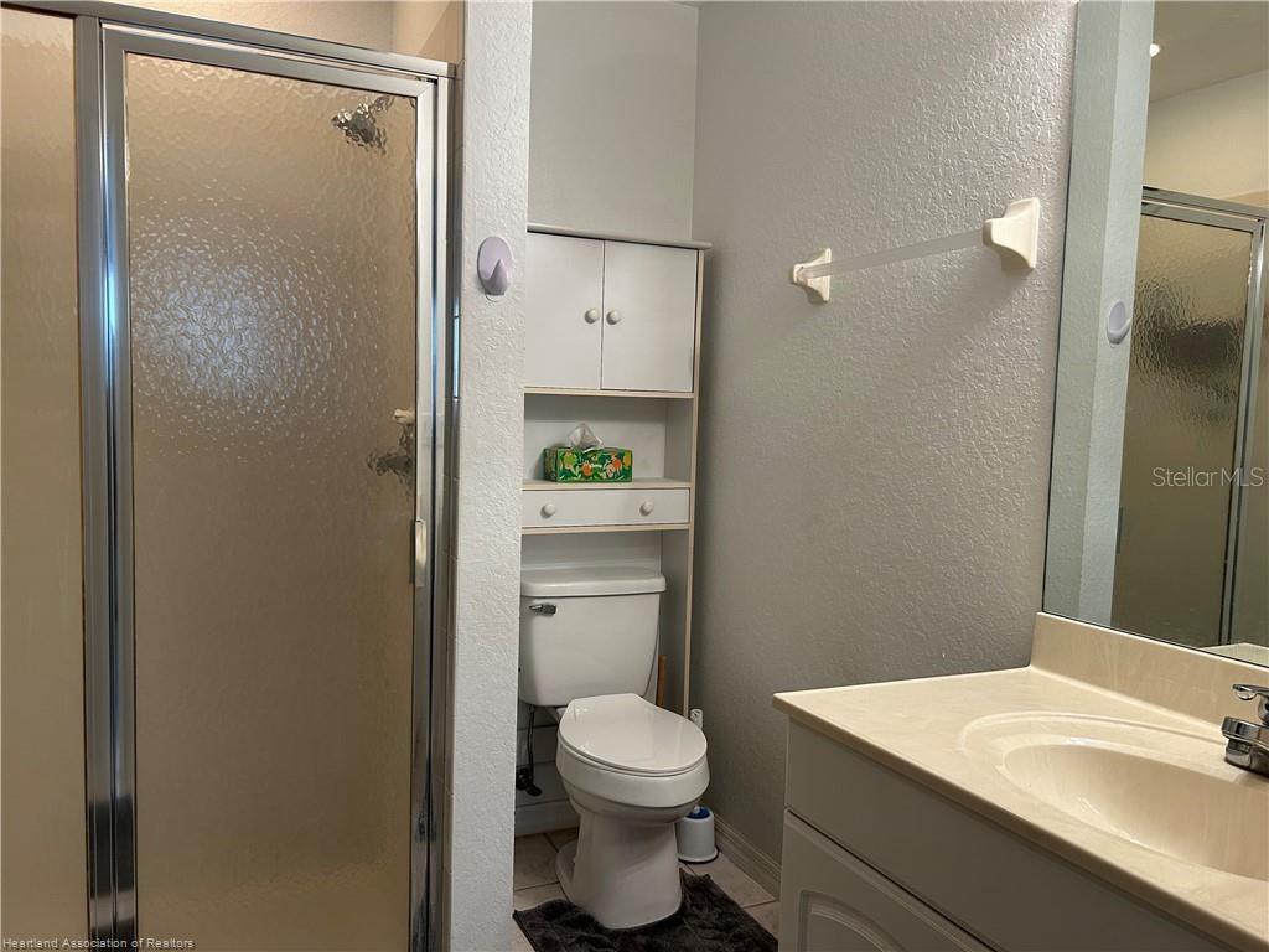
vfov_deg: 53.1
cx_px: 634
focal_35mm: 26
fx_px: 953
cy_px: 476
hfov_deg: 67.3
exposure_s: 1/120
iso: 125
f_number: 1.5
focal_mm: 5.7
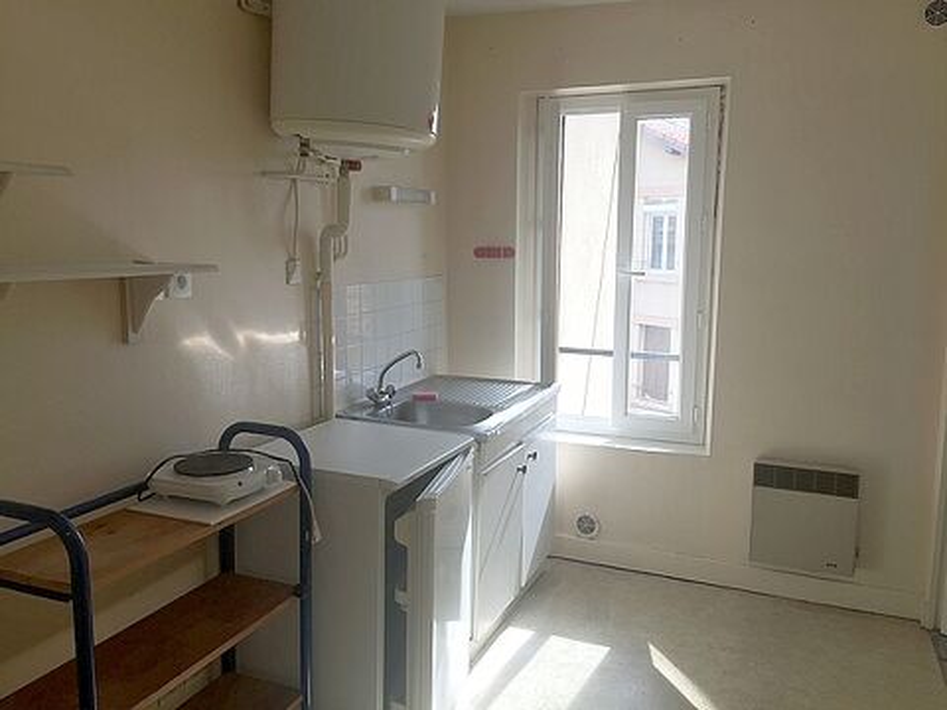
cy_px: 355
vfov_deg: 48.2
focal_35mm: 29
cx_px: 474
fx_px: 793
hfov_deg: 61.7
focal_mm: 4.15
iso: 32
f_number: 2.2
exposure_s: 1/258
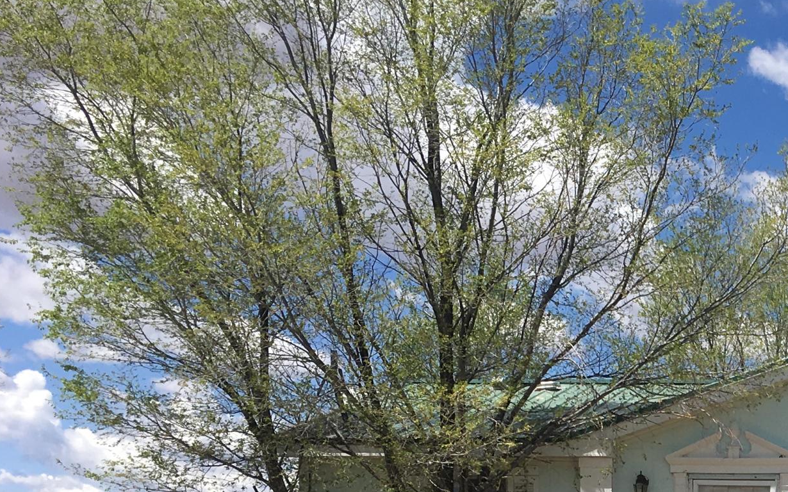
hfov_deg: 25.1
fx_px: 1610
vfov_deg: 16.6
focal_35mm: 75
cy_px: 605
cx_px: 912
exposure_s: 1/2481
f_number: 2.2
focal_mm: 4.15
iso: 25
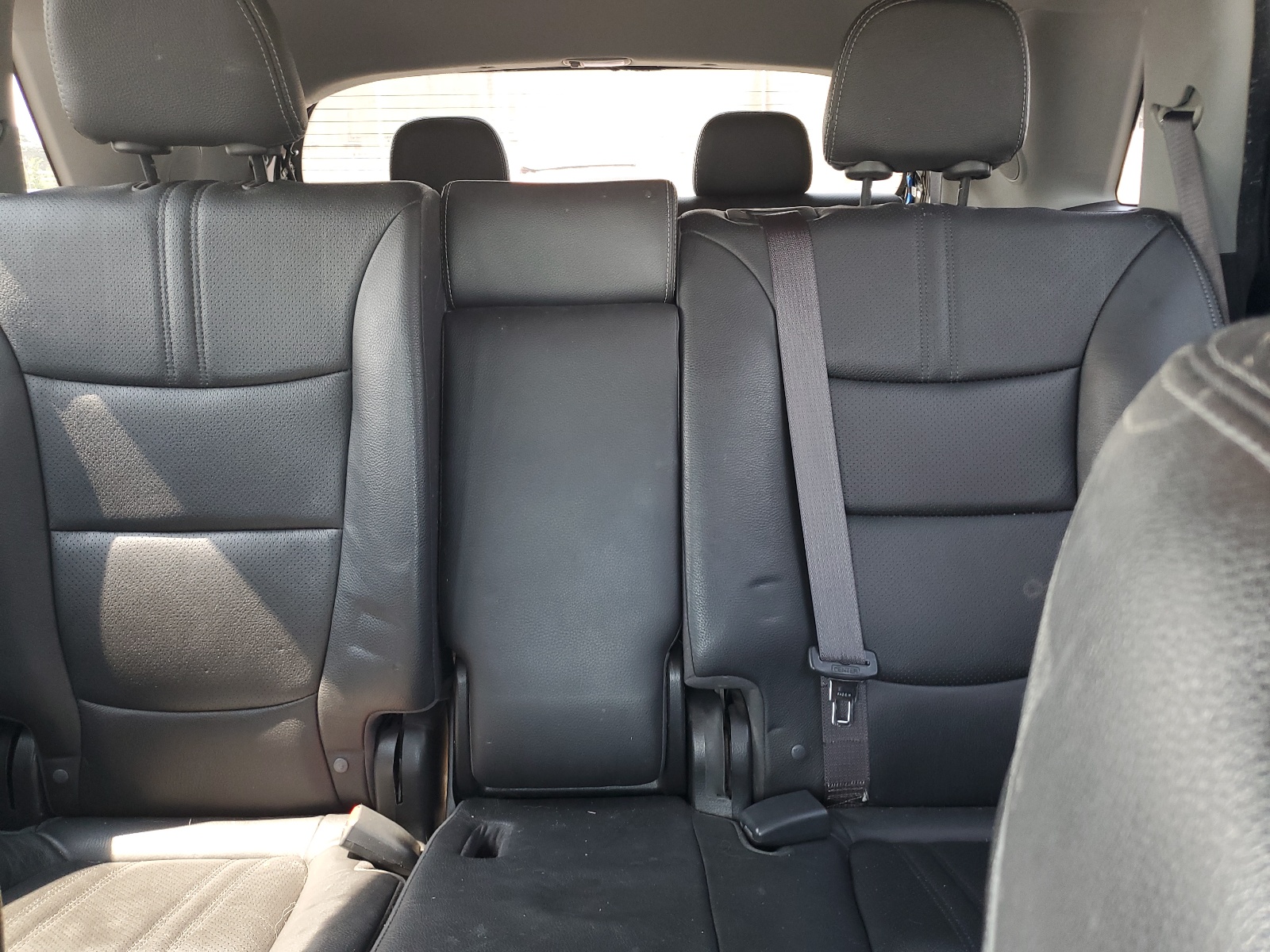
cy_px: 476
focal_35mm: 26
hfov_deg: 67.3
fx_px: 954
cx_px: 635
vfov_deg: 53.1
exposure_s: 1/60.2
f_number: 1.5
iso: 75
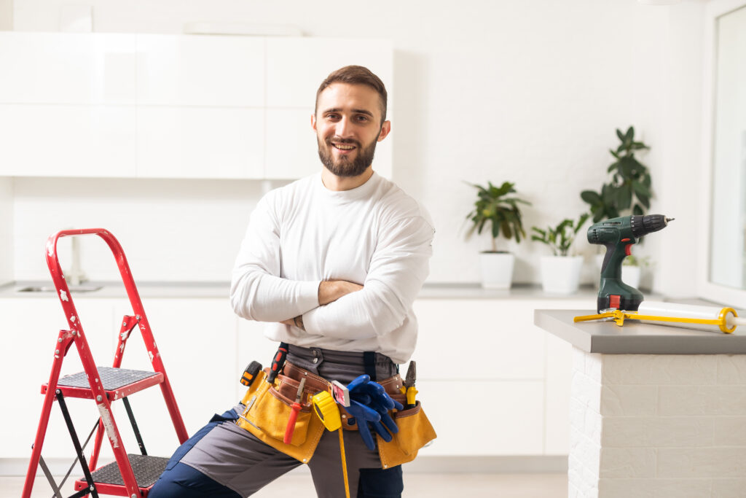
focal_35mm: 50
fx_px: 1036
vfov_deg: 27.0
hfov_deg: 39.6
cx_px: 373
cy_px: 249
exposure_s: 1/160
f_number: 2.8
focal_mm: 50
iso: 100
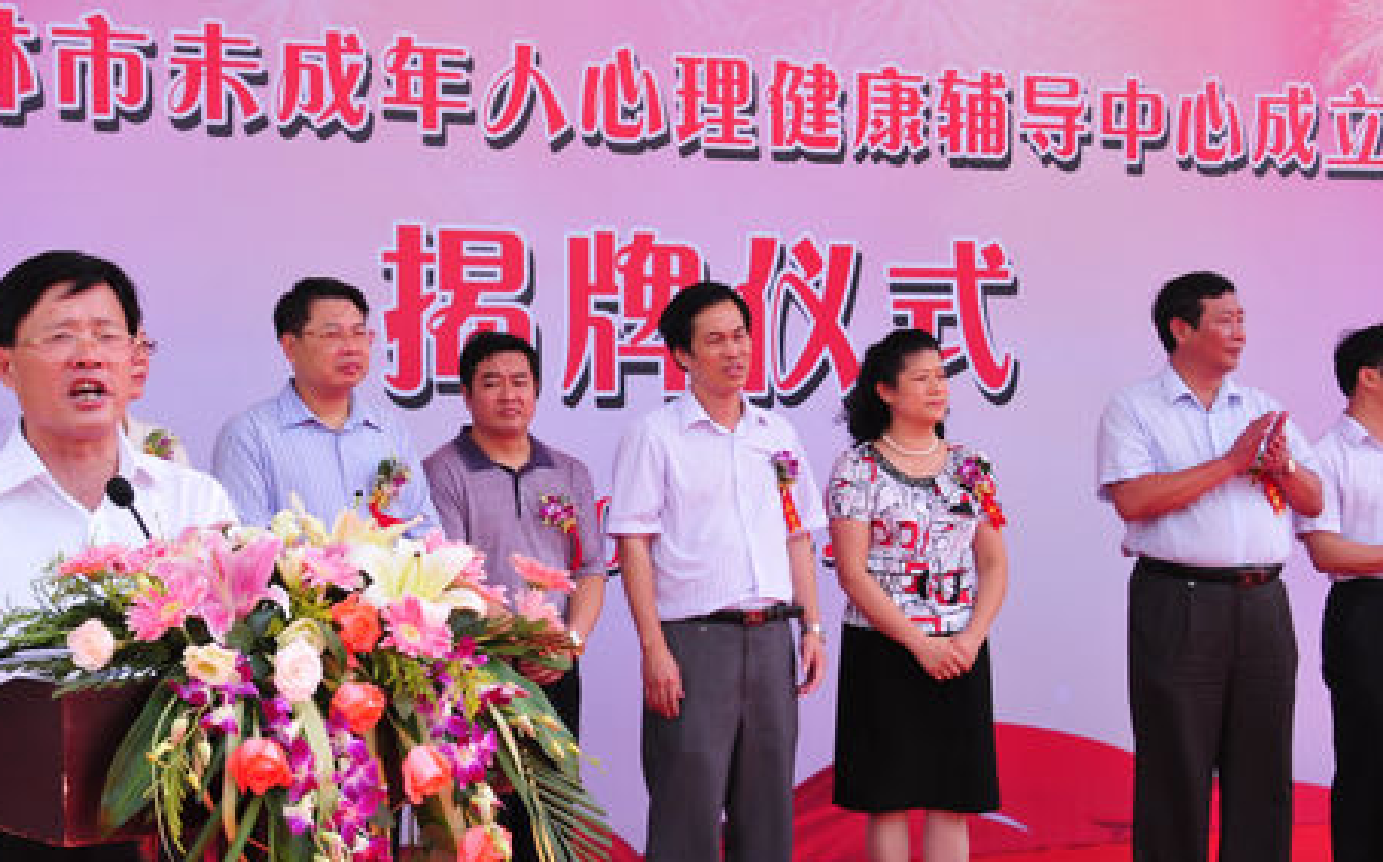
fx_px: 2662
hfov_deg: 29.0
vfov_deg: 18.4
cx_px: 527
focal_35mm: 71
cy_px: 384
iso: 800
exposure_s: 1/320
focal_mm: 35
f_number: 9
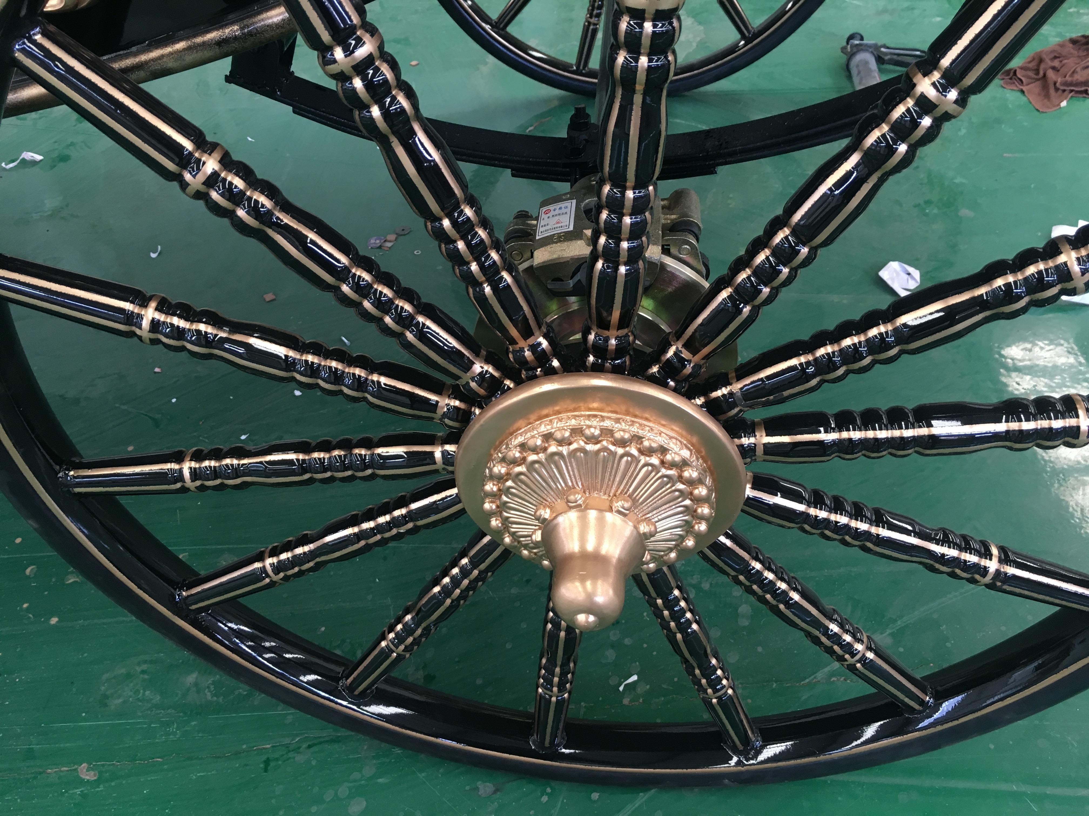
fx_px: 912
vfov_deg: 48.2
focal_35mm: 29
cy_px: 408
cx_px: 544
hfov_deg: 61.7
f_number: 2.2
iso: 100
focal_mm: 4.15
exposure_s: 1/33
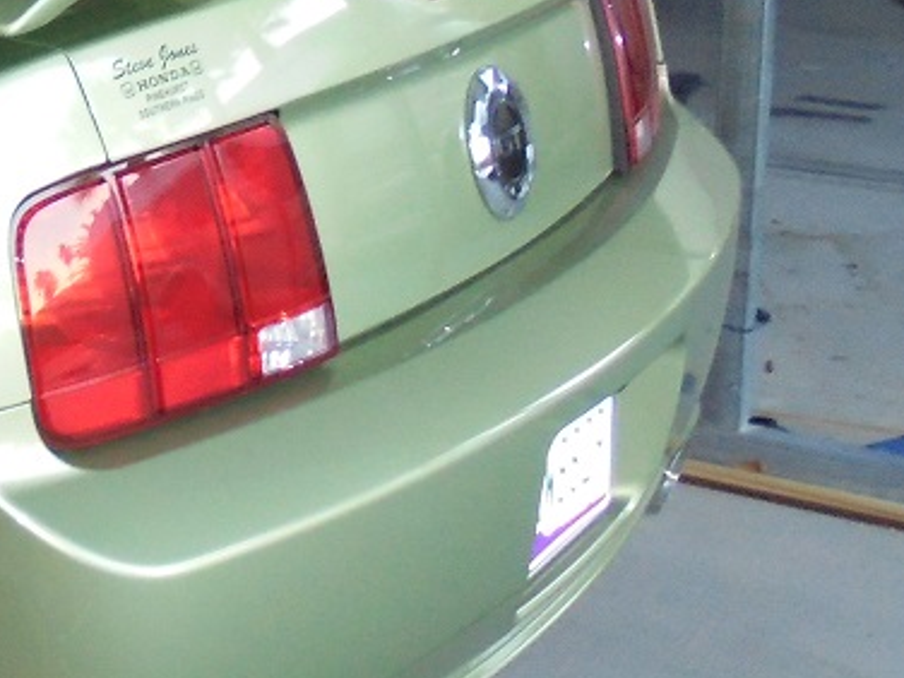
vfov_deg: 16.2
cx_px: -512
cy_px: -29
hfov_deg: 18.9
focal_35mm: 89
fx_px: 2324
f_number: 3.5
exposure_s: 1/40
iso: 250
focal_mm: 4.6
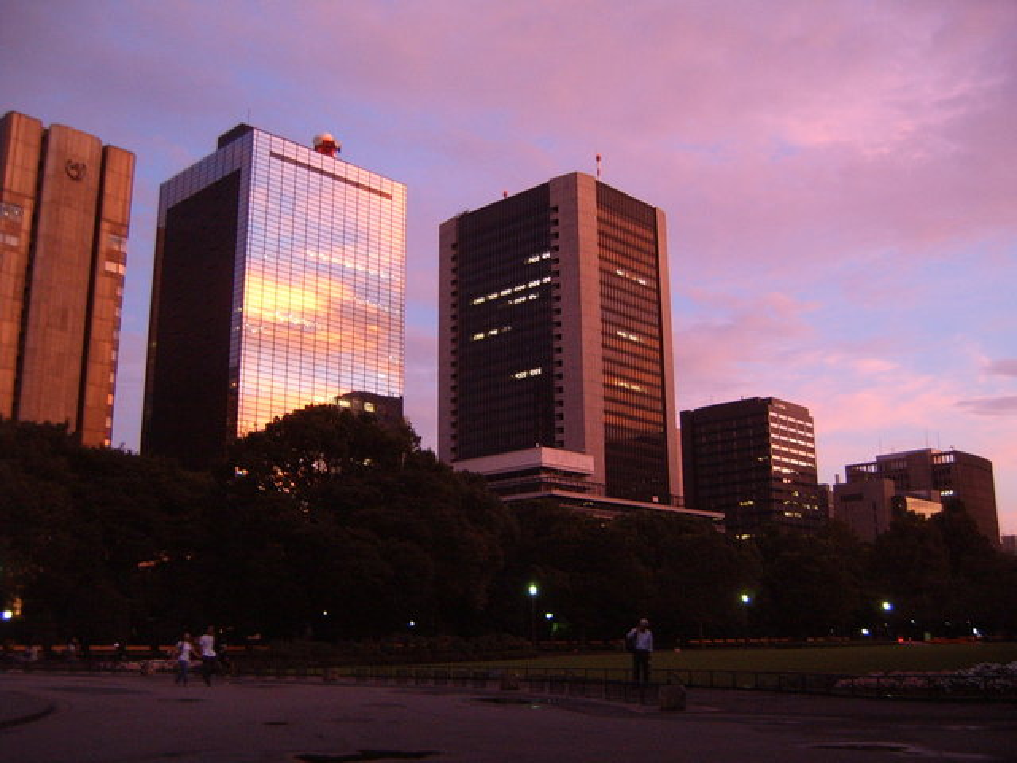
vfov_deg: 38.7
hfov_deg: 50.1
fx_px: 1087
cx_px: 508
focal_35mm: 37
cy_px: 382
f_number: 2.9
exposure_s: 1/10
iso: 141
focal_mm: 6.2
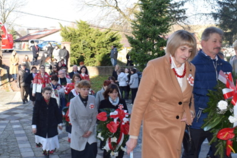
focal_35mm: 45
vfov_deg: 29.9
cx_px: 104
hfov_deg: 43.5
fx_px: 296
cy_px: 78
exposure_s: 1/125
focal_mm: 18
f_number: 5.6
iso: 180
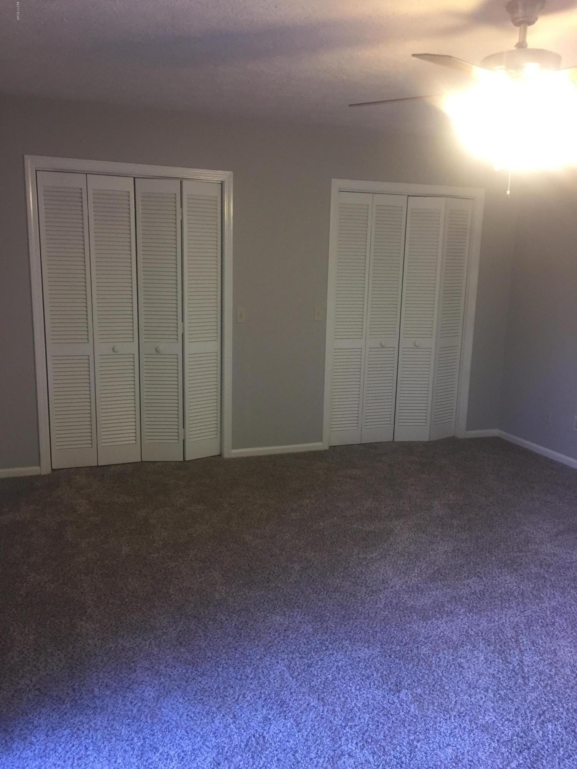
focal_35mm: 29
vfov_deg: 61.7
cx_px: 288
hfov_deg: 48.2
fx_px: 645
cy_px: 384
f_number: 2.2
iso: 125
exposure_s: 1/30
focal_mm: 4.15
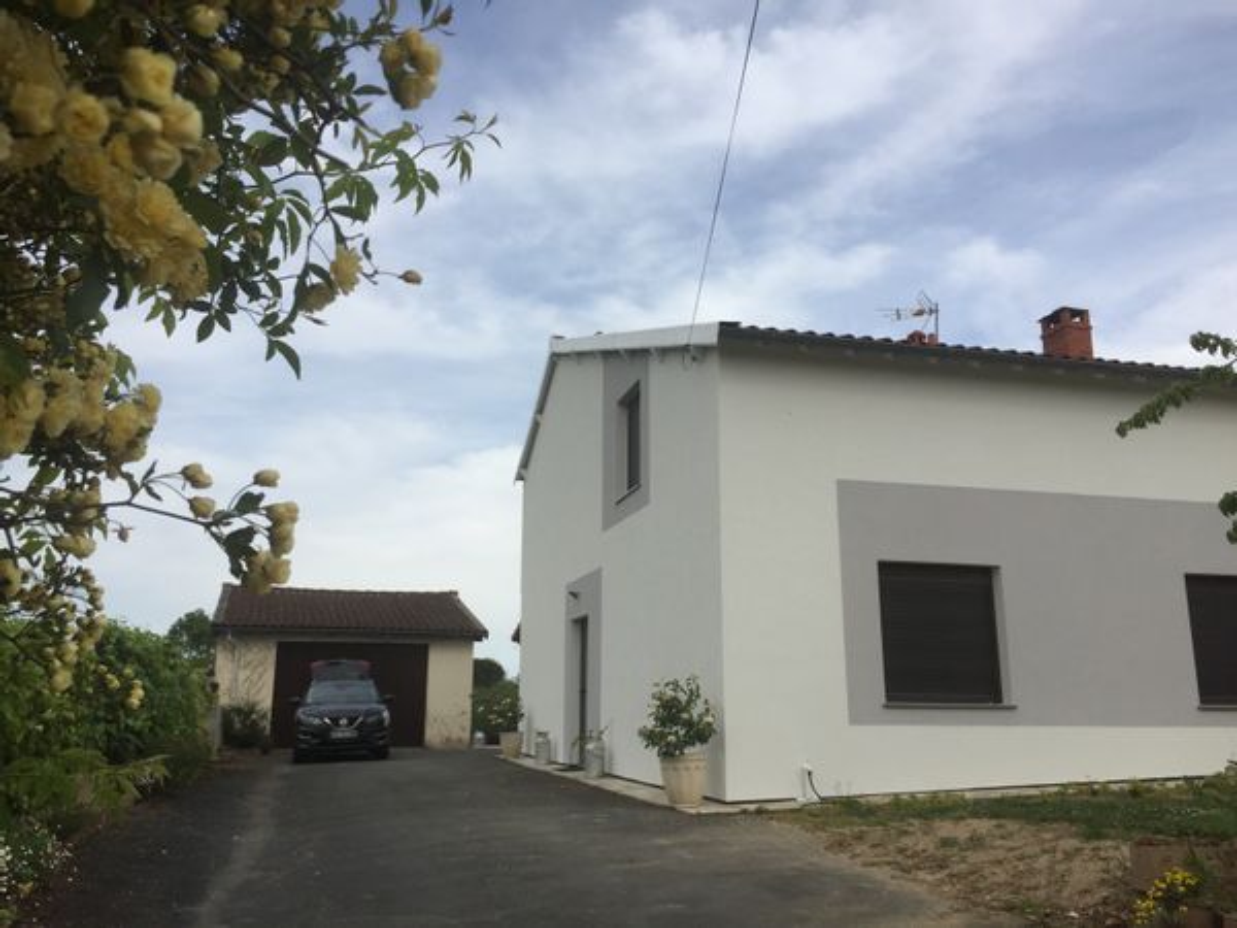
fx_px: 1036
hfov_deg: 61.7
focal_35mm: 29
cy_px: 464
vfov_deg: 48.2
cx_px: 618
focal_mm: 4.15
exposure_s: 1/2475
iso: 32
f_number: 2.2
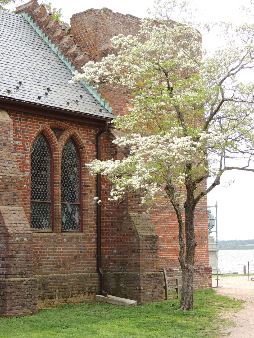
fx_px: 685
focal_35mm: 70
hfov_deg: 21.0
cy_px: 169
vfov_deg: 27.8
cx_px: 127
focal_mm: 12.4
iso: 100
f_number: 3.9
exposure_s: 1/250
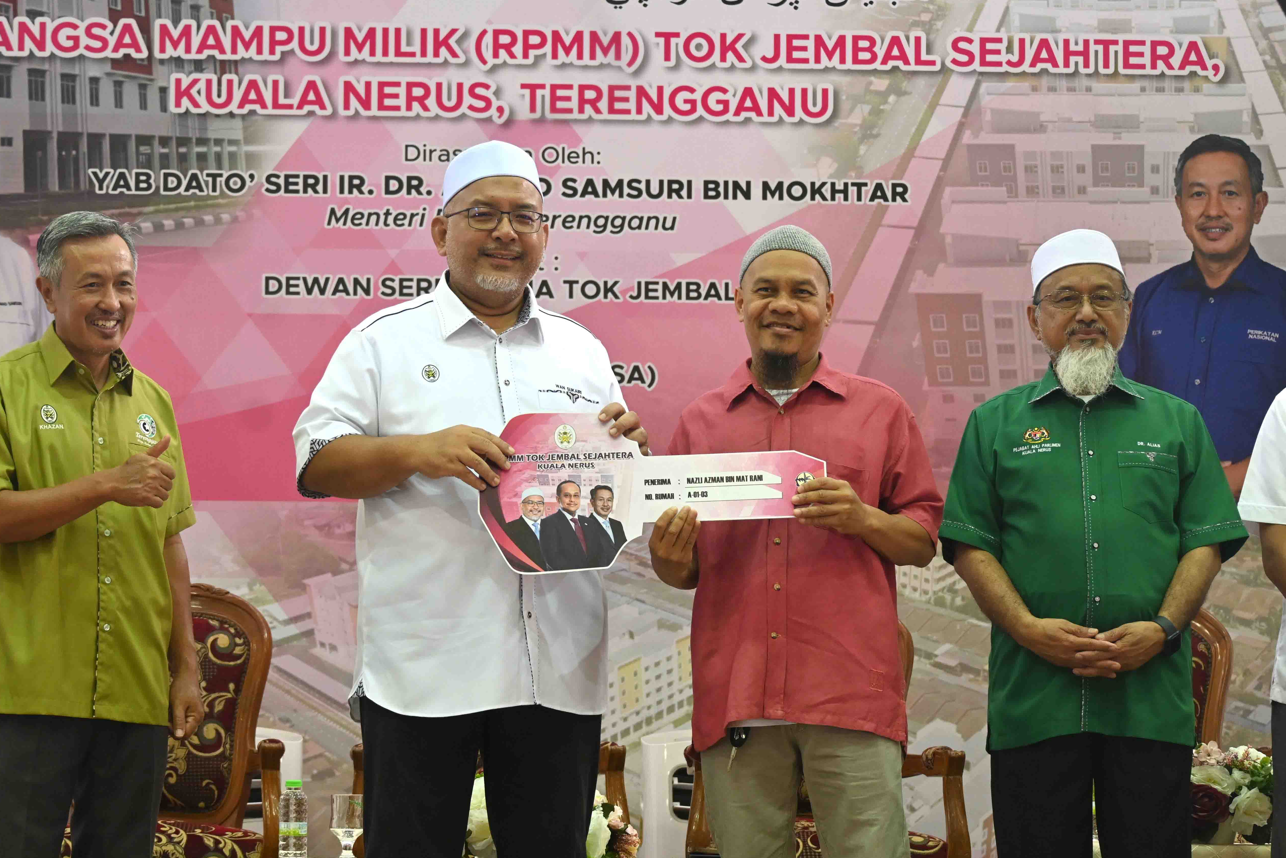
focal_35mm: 114
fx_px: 4056
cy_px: 461
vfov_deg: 12.1
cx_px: 601
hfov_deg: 18.0
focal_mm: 69
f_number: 4.8
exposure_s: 1/60
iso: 1250
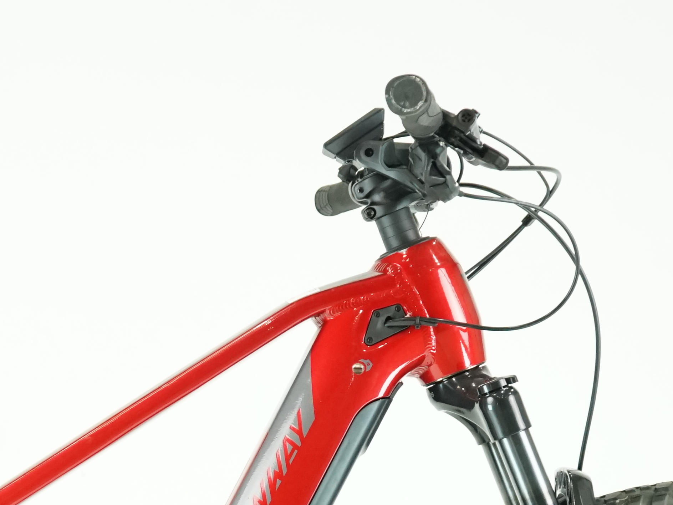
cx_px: 80
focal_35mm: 162
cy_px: 619
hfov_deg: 12.1
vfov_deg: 9.0
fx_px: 3150
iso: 2500
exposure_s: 1/200
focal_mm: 53
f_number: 5
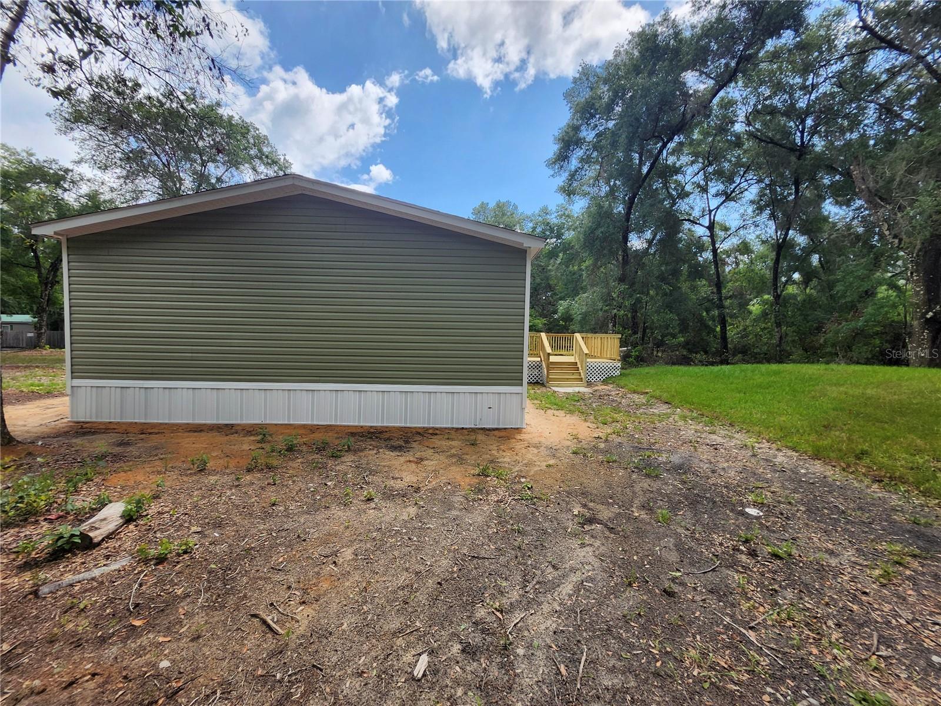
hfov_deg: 106.2
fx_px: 353
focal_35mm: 13
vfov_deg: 89.9
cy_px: 353
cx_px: 470
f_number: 2.2
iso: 40
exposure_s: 1/1030
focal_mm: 1.74
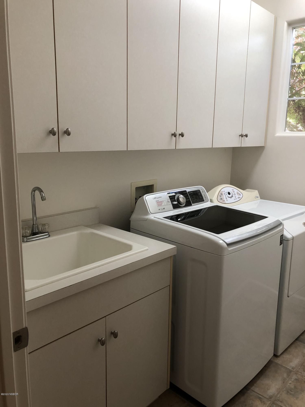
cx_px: 152
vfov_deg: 63.4
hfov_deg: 49.7
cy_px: 204
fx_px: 329
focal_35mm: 28
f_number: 1.8
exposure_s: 1/24
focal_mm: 3.99
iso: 40
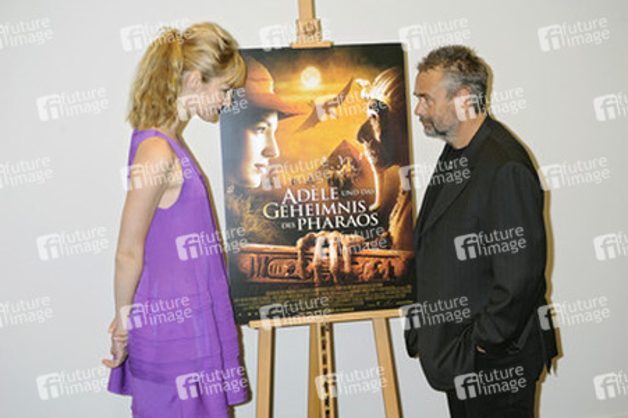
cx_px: 314
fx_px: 1220
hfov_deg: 28.9
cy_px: 209
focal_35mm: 70
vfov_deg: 19.4
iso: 800
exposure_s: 1/160
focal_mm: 70
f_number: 5
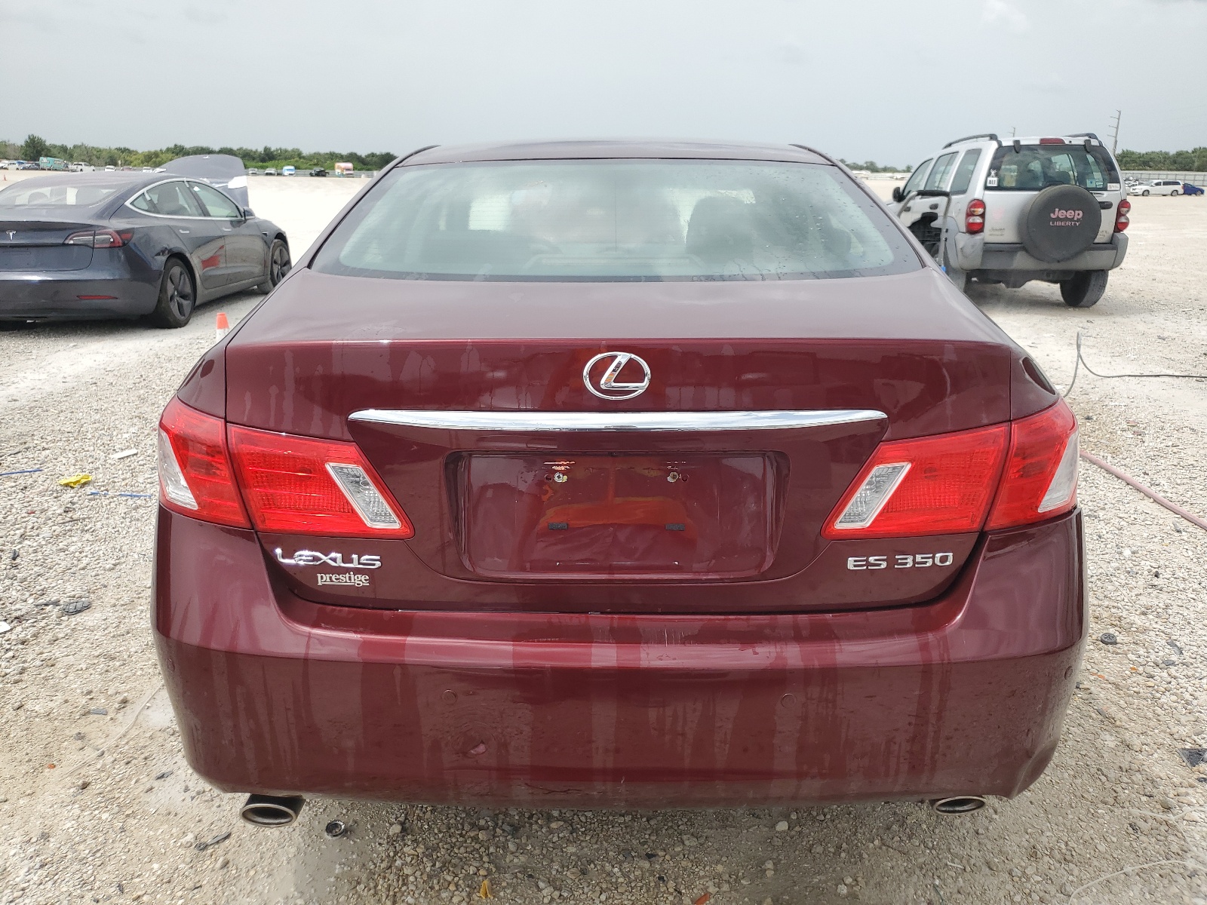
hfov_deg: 67.3
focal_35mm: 26
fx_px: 907
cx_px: 604
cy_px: 452
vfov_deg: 53.1
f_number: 1.5
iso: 50
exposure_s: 1/2500
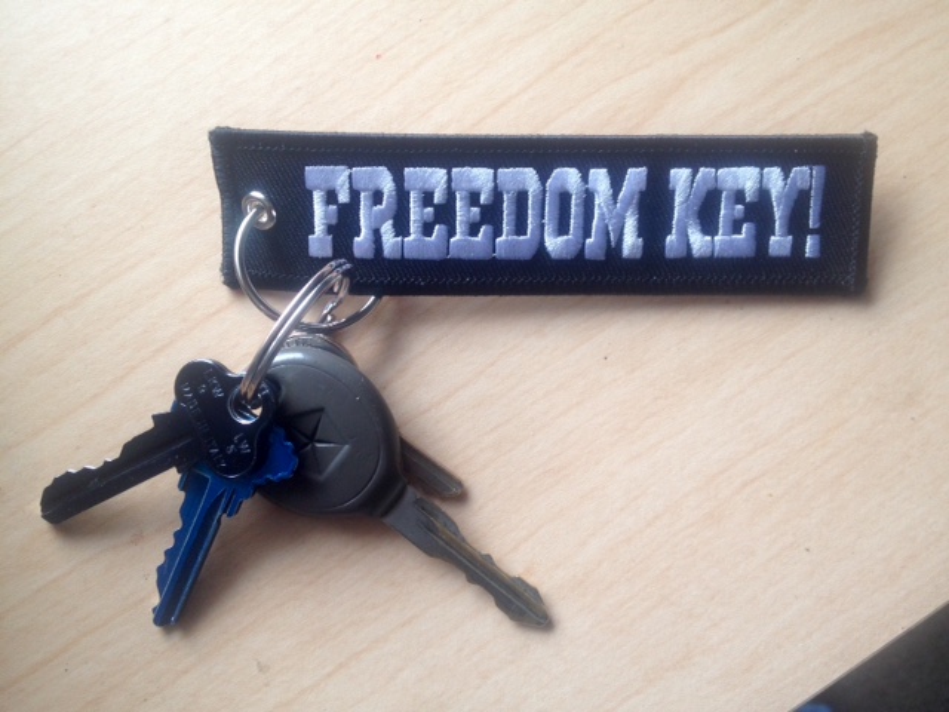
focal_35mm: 35
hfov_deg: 52.6
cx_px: 474
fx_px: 960
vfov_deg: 40.7
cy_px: 356
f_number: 2.4
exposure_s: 1/40
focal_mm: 4.28
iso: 50
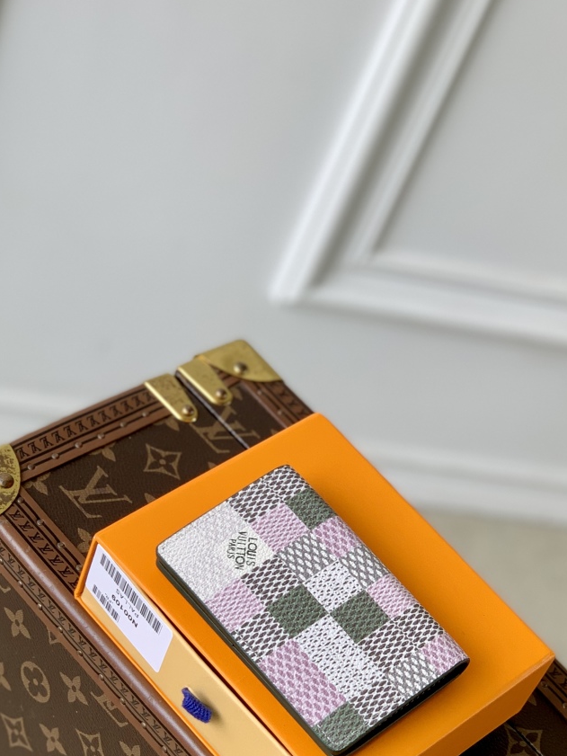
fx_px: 1943
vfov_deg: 21.7
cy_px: 598
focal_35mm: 89
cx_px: 235
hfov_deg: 16.6
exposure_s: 1/122
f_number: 2.4
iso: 25
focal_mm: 6
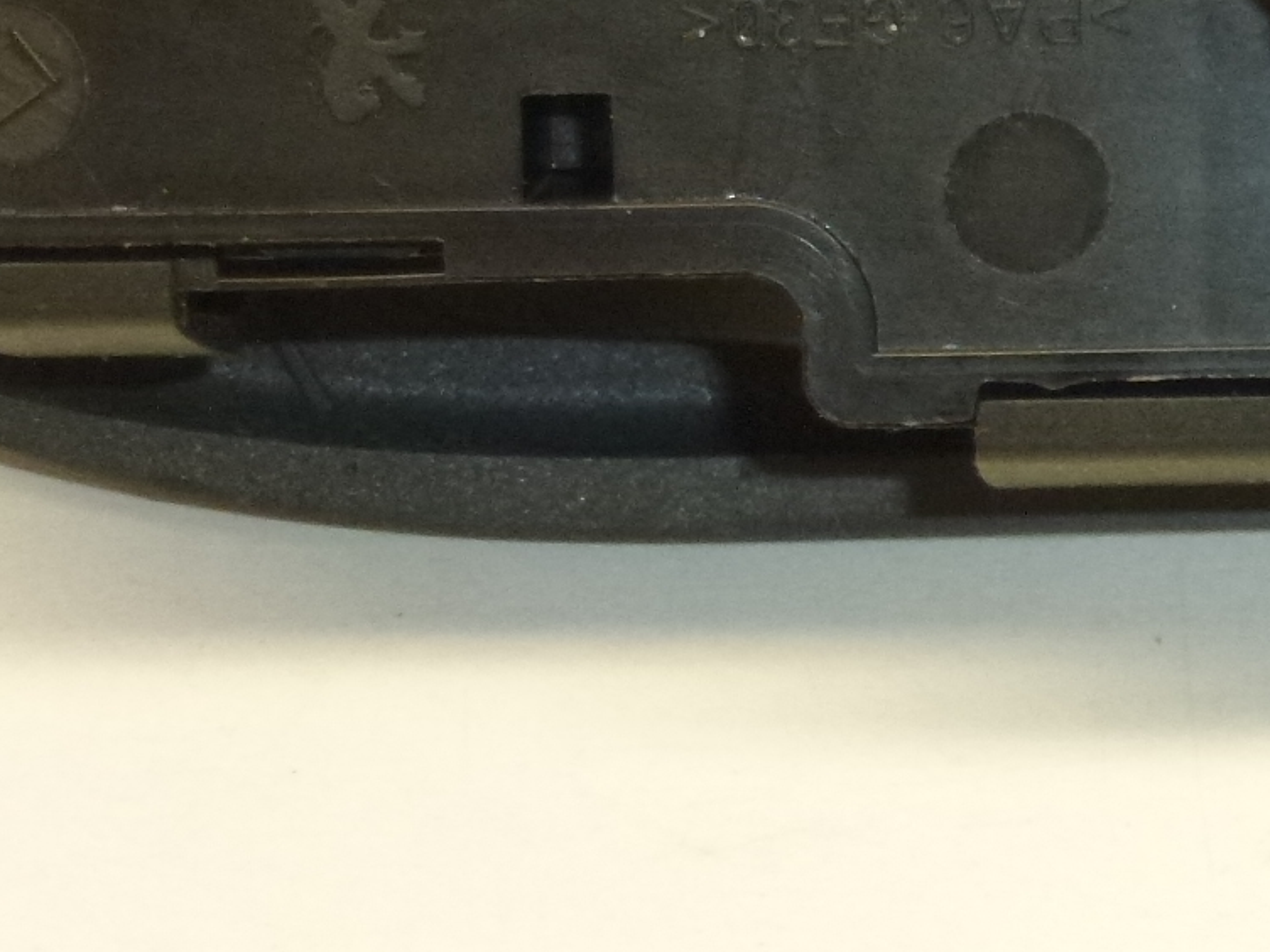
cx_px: 1501
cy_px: 59
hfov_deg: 9.4
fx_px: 7594
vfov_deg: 7.2
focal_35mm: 207
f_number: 4.7
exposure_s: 1/60
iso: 400
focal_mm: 13.6
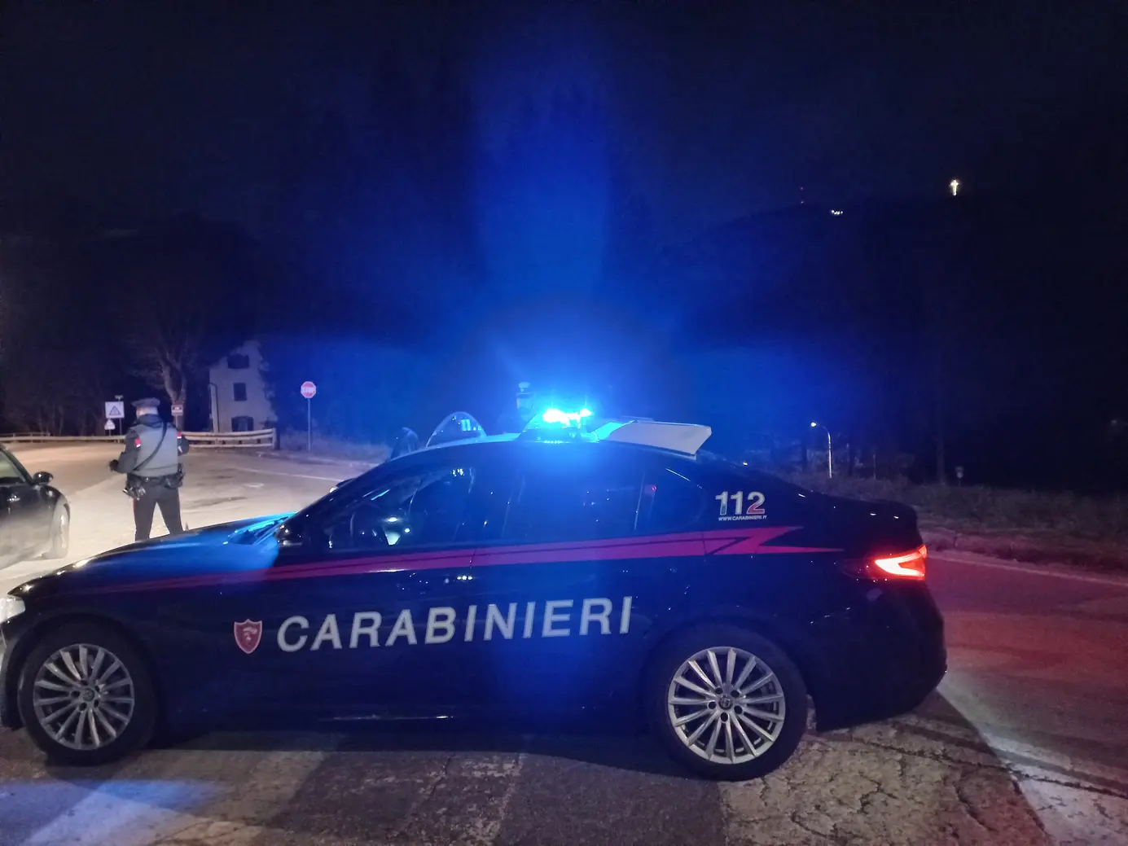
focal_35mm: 25
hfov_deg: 69.4
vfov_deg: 54.9
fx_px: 815
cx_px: 564
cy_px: 423
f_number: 1.8
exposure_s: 1/9
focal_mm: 4.6
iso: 3200
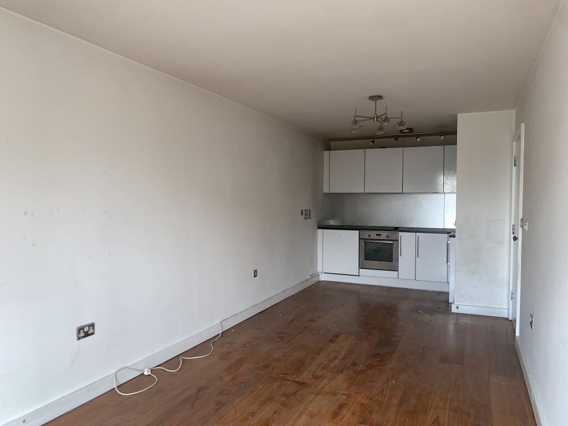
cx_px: 284
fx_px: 427
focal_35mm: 26
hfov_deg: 67.3
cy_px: 213
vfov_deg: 53.1
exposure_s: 1/24
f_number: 1.8
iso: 32
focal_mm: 4.25
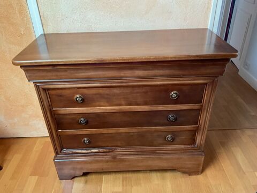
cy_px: 96
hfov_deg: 61.7
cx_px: 128
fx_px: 215
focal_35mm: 29
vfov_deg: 48.2
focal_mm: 3
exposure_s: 1/60
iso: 160
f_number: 1.8
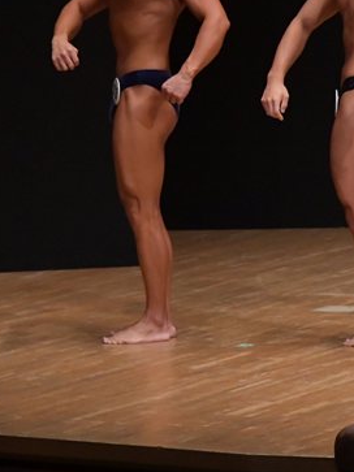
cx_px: 266
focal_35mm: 493
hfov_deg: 3.0
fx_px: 6726
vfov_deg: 4.0
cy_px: 153
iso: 6400
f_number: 5.6
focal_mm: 160
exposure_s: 1/400
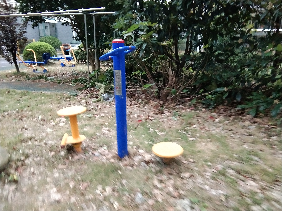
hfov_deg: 58.4
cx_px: 141
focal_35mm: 31
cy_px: 106
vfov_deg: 45.4
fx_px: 253
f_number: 2.2
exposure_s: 1/25
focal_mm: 3.69
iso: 640
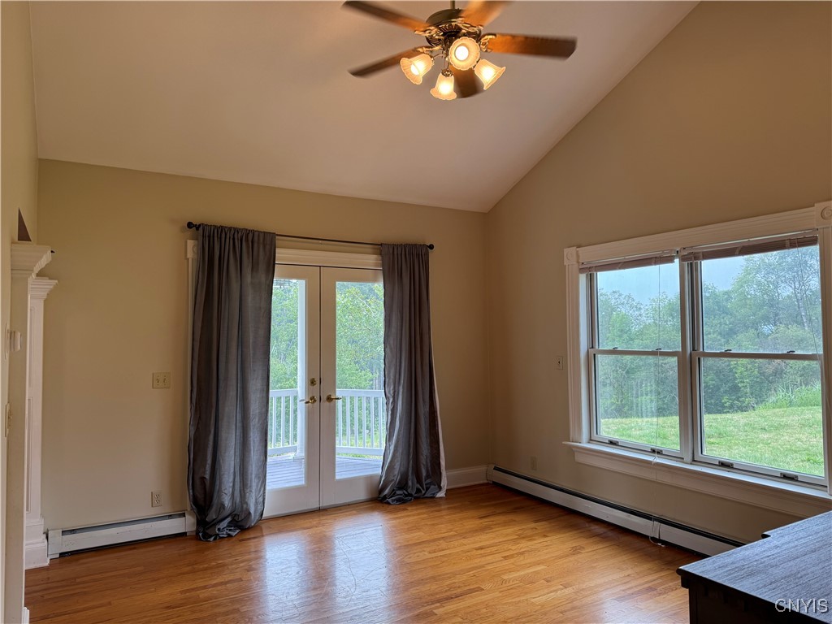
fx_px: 577
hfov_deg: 71.6
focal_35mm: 24
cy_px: 312
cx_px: 416
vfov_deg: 56.8
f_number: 1.78
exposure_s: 1/153
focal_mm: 6.76
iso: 64
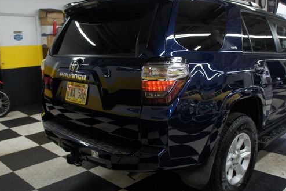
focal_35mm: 35
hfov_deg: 54.2
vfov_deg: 37.8
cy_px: 99
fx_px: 278
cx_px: 167
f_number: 4
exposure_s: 1/30
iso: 200
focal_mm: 18
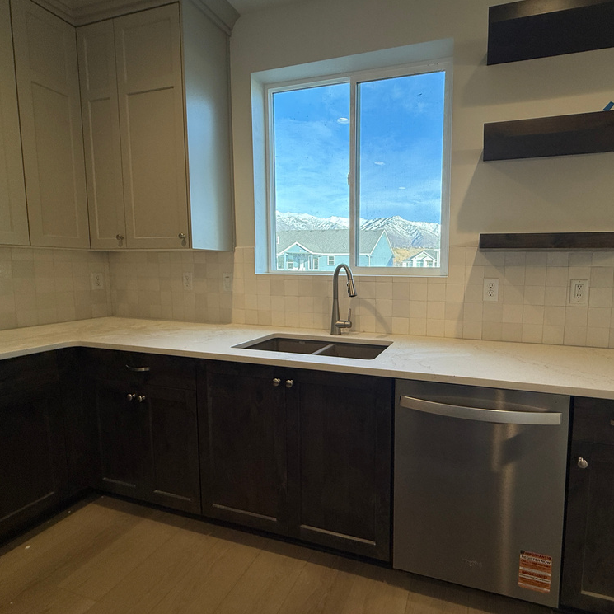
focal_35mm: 17
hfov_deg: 82.2
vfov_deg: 83.9
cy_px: 298
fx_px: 341
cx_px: 387
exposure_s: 1/148
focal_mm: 2.22
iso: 64
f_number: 2.2
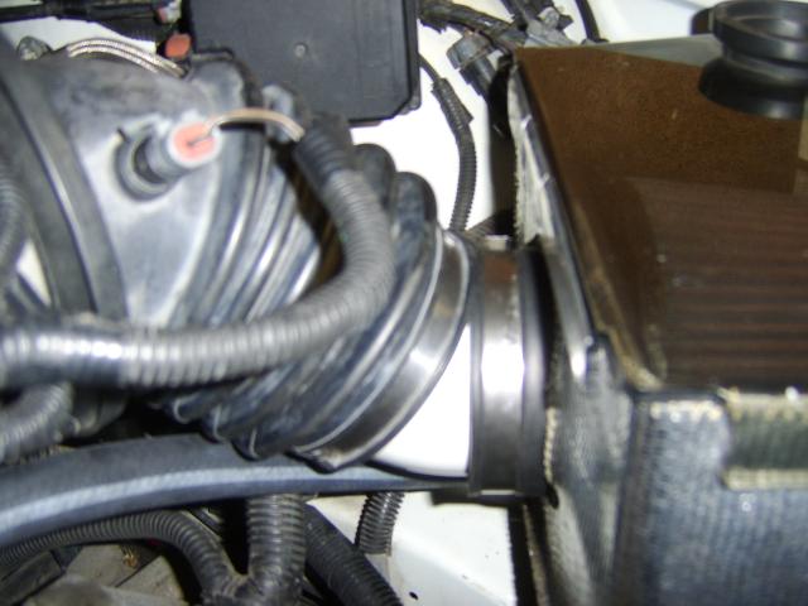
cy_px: 303
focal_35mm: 31
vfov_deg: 45.4
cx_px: 404
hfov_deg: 58.4
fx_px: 724
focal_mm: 8.13
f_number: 2.7
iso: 141
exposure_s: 1/30
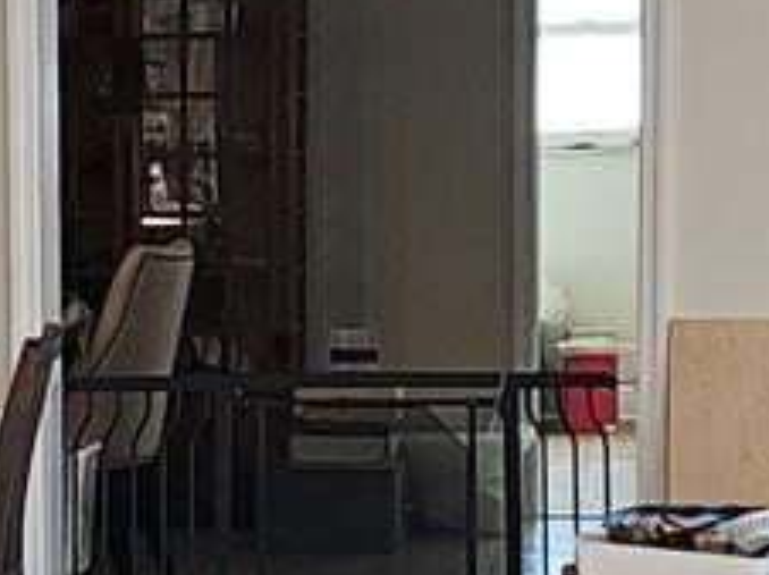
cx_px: -78
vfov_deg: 9.1
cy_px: 418
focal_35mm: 163
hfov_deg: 11.9
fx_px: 3617
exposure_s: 1/60
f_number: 1.7
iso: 80
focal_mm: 6.3
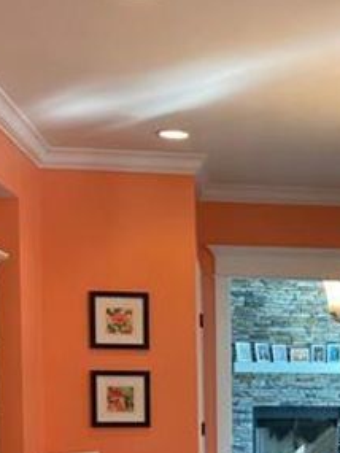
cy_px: 454
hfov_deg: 17.7
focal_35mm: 79
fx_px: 1034
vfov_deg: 23.6
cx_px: 419
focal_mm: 4.25
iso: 125
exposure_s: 1/120
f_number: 1.8
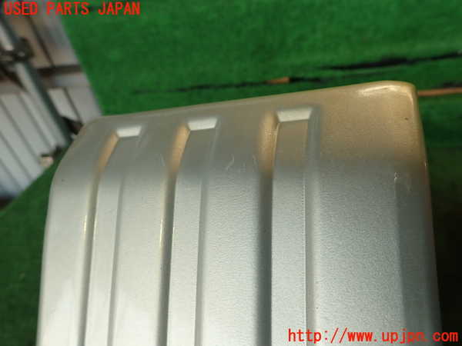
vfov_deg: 54.9
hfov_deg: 69.4
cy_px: 173
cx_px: 231
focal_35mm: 25
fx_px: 334
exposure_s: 1/80
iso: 100
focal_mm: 4.5
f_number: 2.8
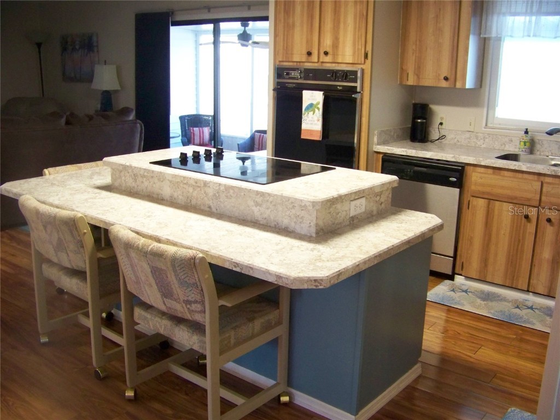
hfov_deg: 51.4
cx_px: 280
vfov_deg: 39.7
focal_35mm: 36
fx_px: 582
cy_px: 210
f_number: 2.8
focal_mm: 5.85
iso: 320
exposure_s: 1/30
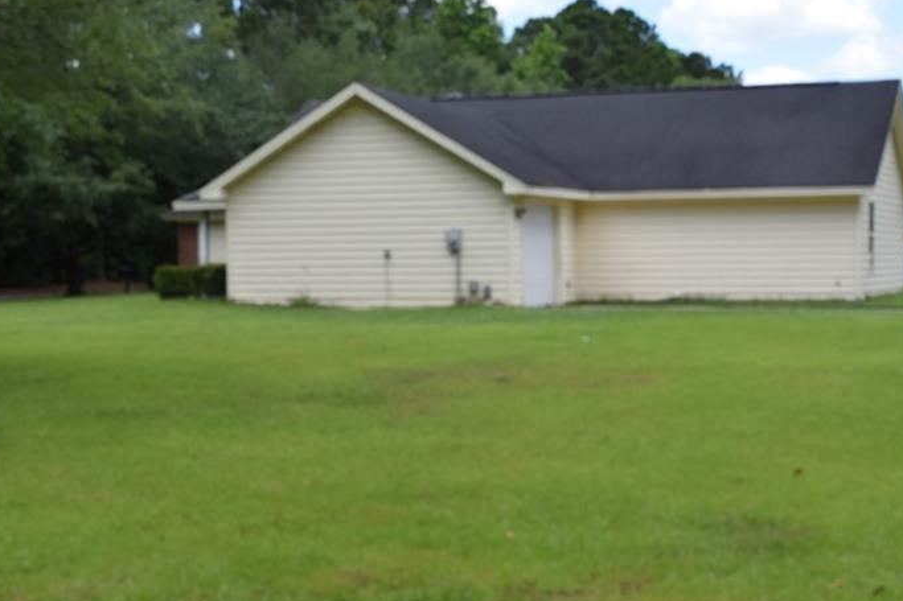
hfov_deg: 28.9
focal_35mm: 70
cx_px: 557
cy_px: 382
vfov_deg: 19.5
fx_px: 1749
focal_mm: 31
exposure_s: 1/250
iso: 200
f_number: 8
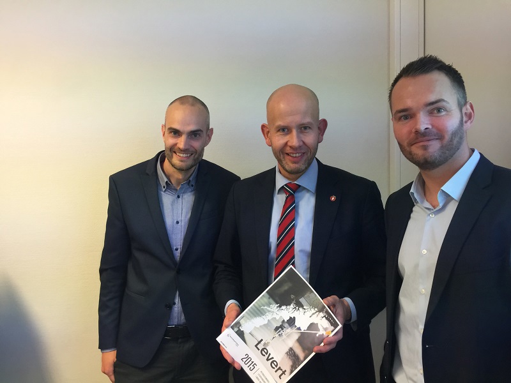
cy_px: 192
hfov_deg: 61.7
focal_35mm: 29
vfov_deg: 48.2
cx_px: 256
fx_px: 428
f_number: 2.2
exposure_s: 1/17
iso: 80
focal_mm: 4.15
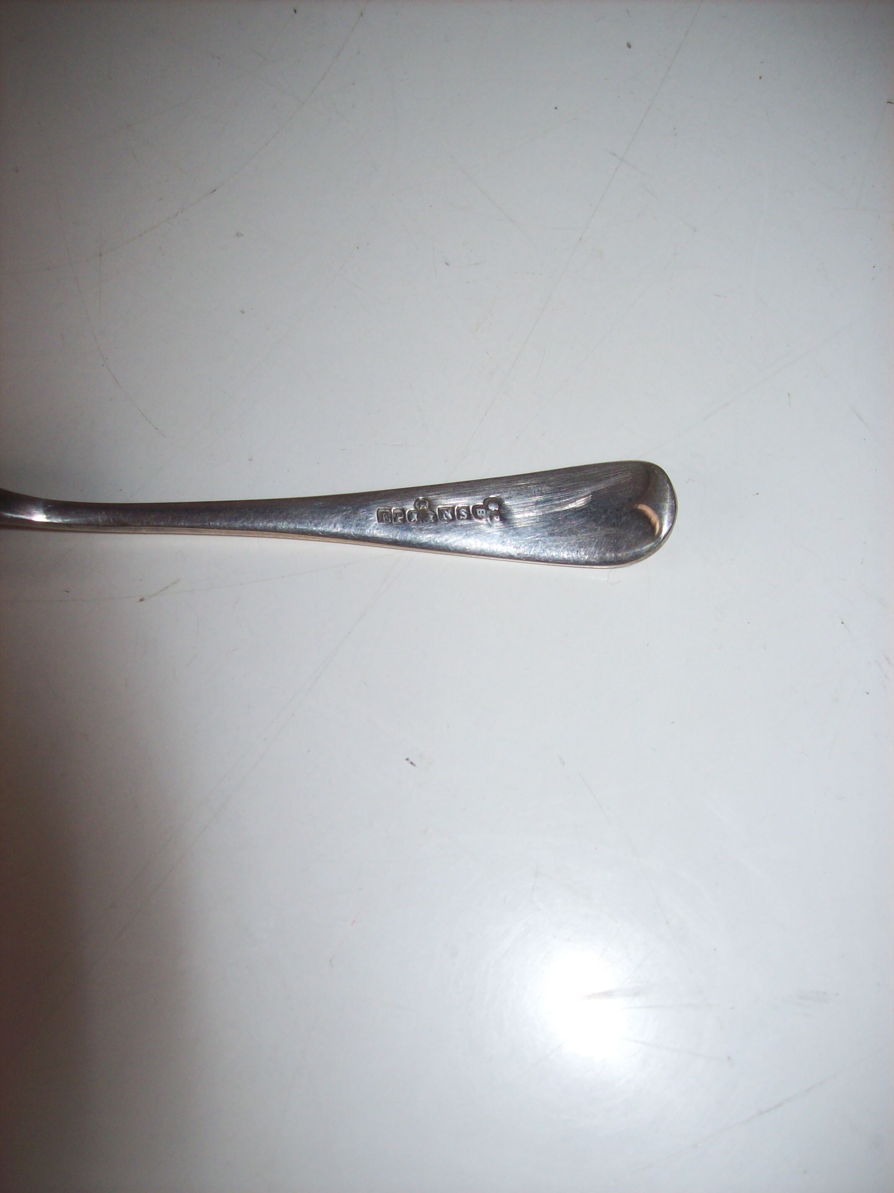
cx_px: 447
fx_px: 1240
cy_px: 596
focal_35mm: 36
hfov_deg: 39.6
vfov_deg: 51.4
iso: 80
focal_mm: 6
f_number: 2.7
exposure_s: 1/64
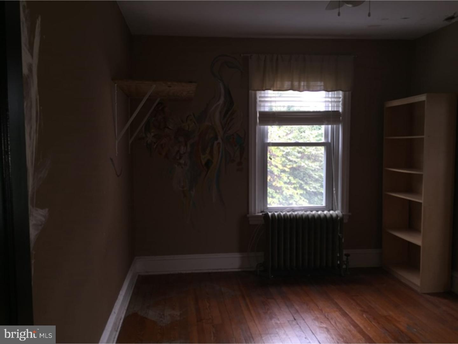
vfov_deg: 48.2
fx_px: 384
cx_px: 229
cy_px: 172
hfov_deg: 61.7
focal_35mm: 29
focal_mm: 4.15
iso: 32
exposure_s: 1/30
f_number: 2.2
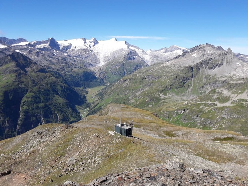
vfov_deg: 49.7
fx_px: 201
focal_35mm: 28
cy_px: 93
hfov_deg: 63.4
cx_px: 124
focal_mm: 3.7
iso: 40
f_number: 1.9
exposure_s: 1/1429
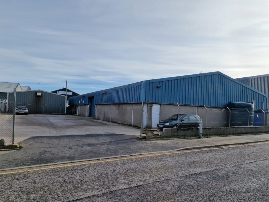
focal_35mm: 25
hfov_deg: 69.4
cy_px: 108
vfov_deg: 54.8
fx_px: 194
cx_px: 136
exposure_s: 1/1592
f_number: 1.8
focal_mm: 6.4
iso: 50
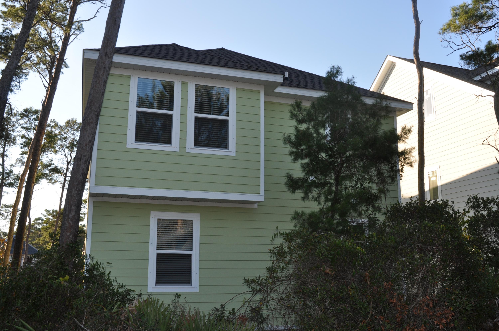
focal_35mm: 36
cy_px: 166
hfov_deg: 53.2
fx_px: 498
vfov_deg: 36.8
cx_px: 250
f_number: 8
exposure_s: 1/200
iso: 200
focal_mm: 24
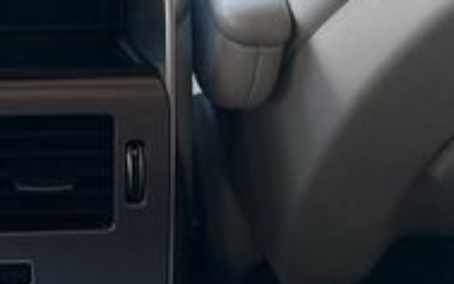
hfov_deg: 22.8
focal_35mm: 86
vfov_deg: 14.6
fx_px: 1064
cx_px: -38
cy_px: -75
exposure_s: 1/115
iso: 200
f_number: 1.78
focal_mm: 6.76
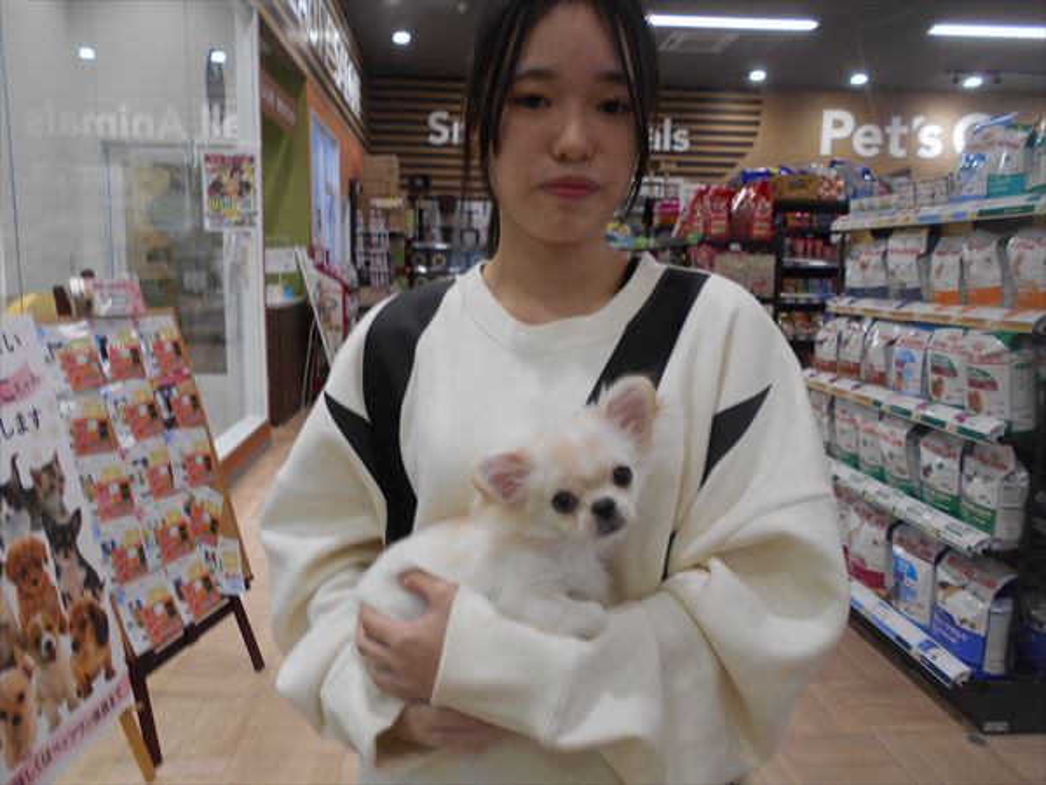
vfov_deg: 53.1
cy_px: 392
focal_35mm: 26
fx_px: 786
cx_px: 523
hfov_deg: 67.3
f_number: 3.2
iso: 110
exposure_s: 1/30
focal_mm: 4.6
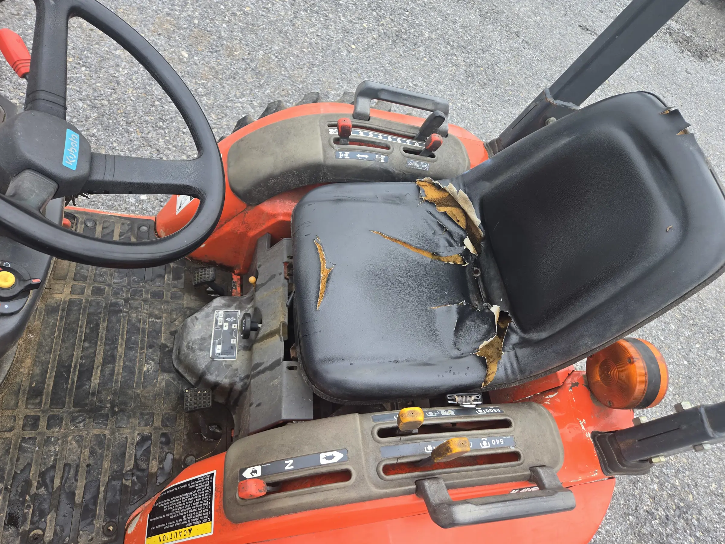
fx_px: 482
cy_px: 272
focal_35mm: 23
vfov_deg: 58.9
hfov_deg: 73.9
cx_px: 362
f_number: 1.8
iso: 50
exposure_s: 1/180
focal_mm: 5.4
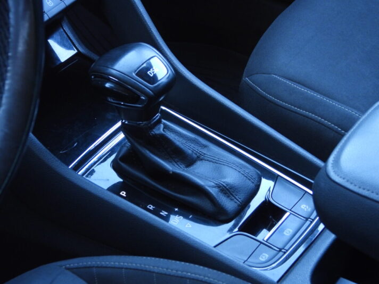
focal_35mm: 105
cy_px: 142
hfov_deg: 18.7
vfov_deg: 14.1
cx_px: 190
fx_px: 1150
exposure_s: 1/40
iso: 400
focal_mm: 18.9
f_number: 4
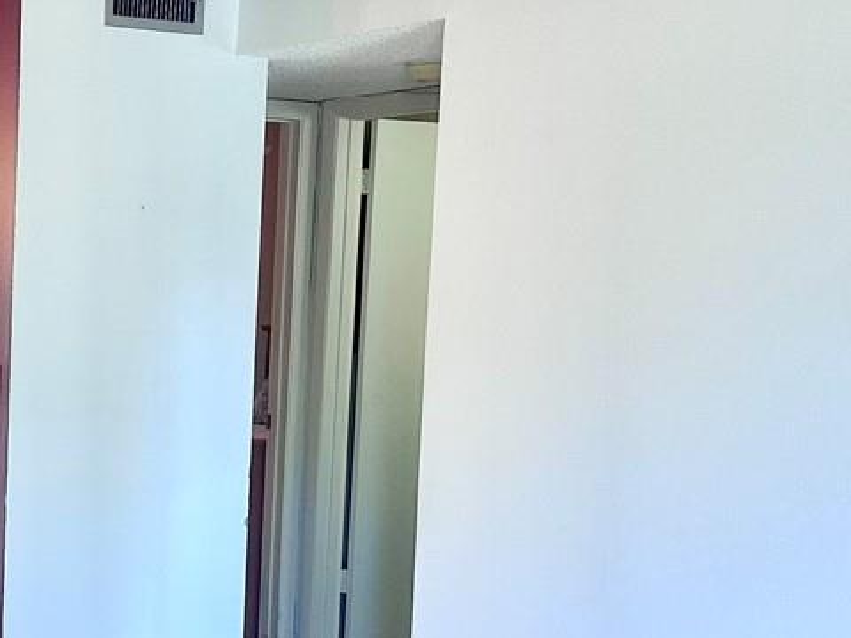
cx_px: -57
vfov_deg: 18.2
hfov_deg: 23.1
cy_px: 521
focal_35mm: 80
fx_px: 1967
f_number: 1.78
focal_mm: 6.86
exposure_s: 1/120
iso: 125
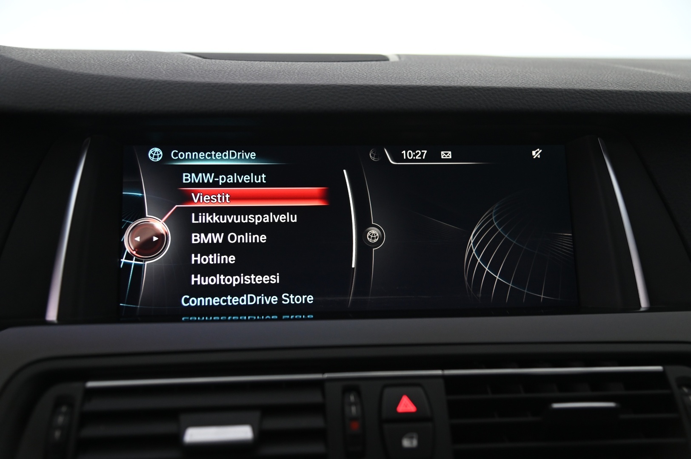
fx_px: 921
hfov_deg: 41.1
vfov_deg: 28.0
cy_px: 230
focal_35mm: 48
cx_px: 346
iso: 2000
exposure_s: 1/30
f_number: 4
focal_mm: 48
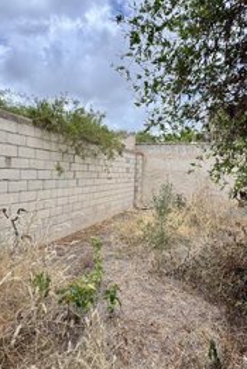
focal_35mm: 20
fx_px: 206
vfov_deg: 83.9
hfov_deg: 61.9
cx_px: 134
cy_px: 180
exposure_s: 1/508
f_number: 2.2
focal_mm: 2.22
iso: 40
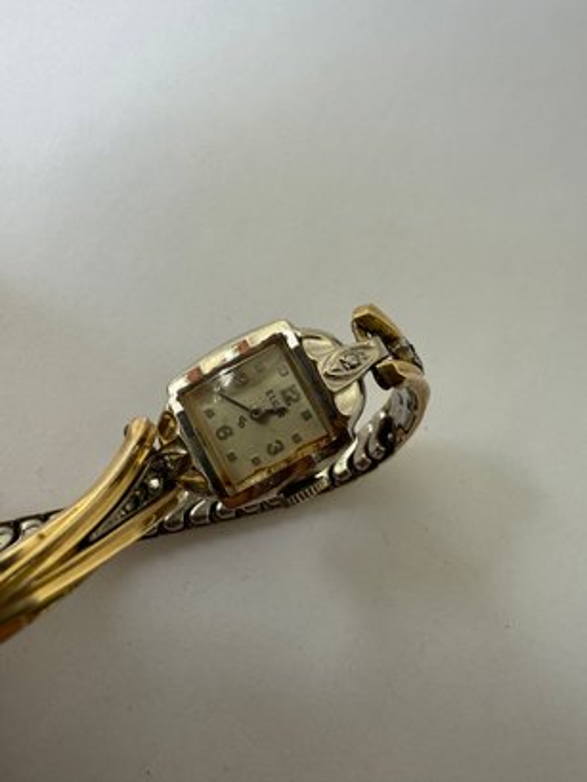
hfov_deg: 56.8
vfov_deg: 71.6
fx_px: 542
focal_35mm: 24
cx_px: 294
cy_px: 391
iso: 40
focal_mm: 2.22
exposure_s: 1/99
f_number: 2.2
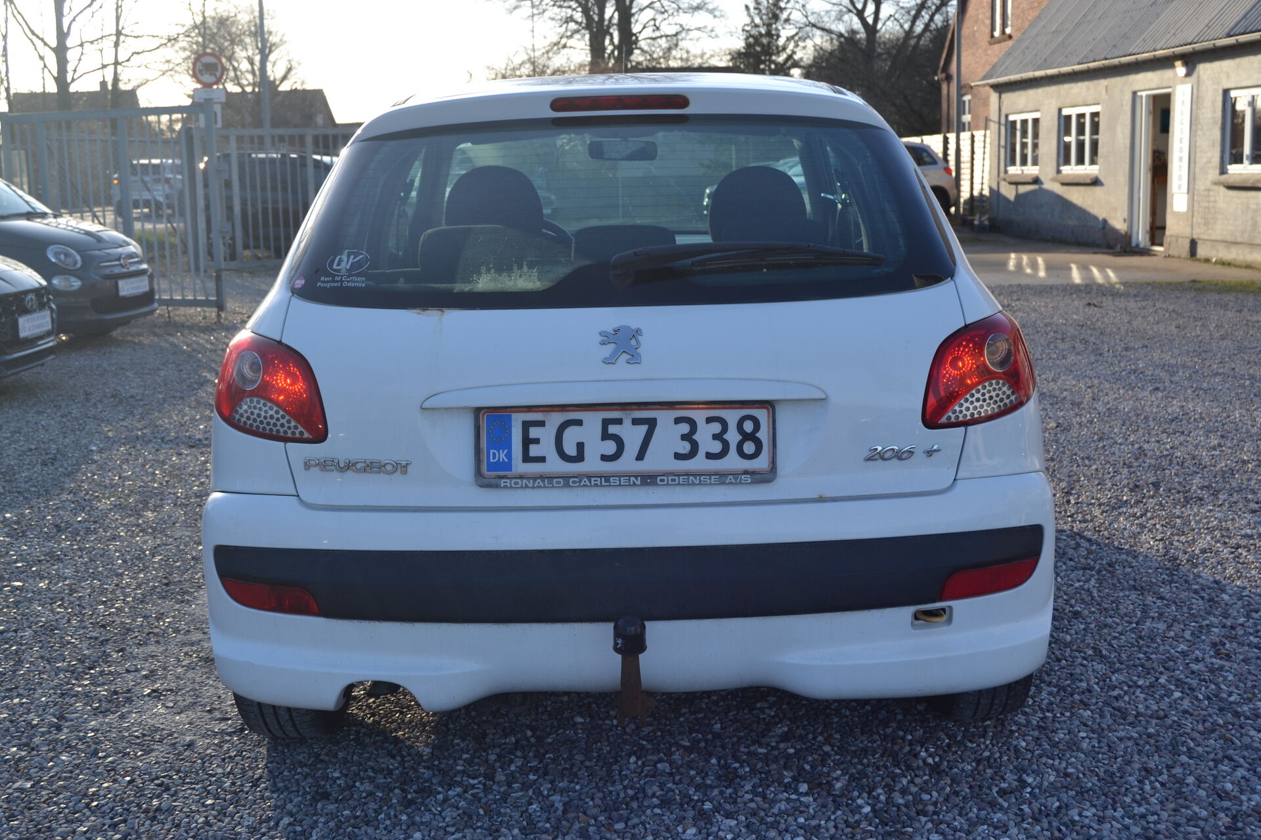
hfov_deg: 49.6
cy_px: 420
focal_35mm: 39
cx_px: 630
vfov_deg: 34.2
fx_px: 1366
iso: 100
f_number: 7.1
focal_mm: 26
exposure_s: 1/200
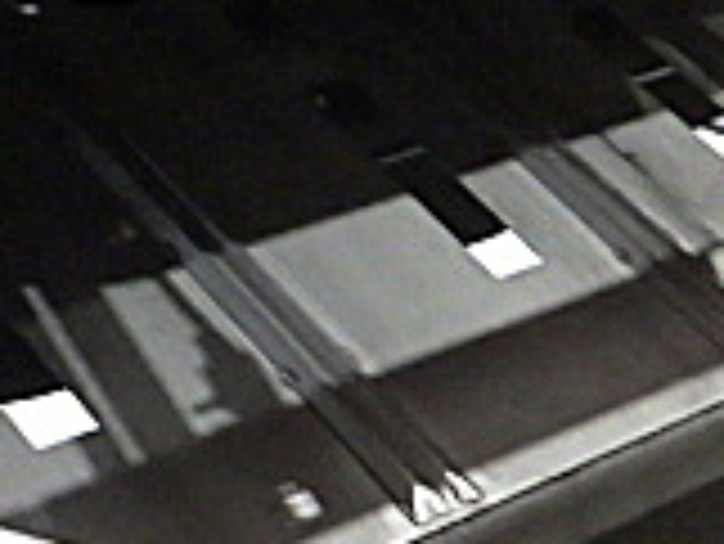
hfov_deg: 17.7
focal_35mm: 111
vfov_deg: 13.4
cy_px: 216
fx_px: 2323
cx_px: 342
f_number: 3.5
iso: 1600
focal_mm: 5
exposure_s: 1/30
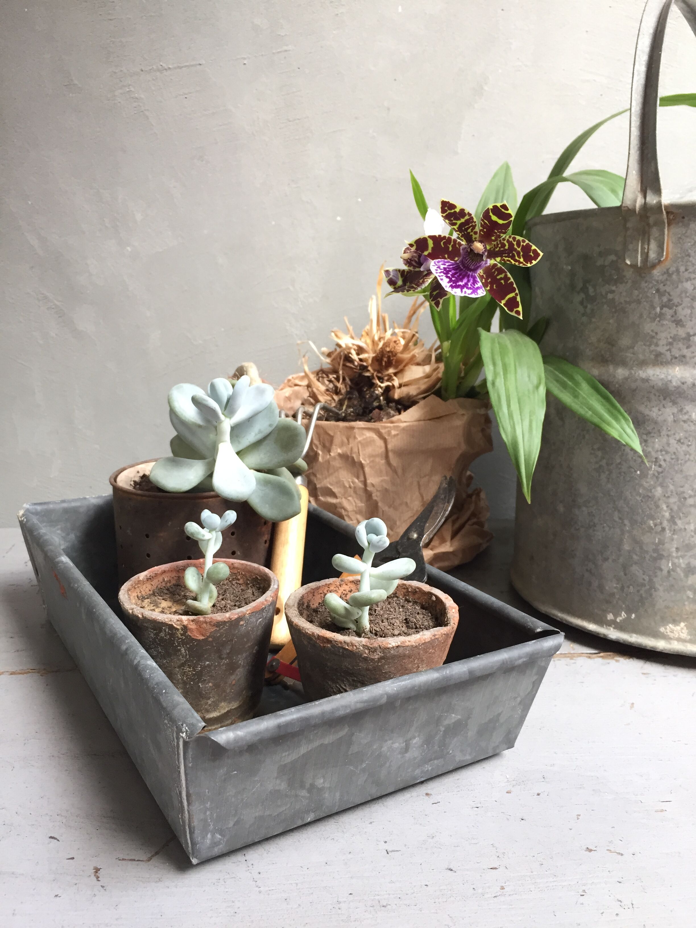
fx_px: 777
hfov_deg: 48.2
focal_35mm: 29
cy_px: 464
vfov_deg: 61.7
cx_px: 348
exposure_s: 1/33
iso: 50
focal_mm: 4.15
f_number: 2.2
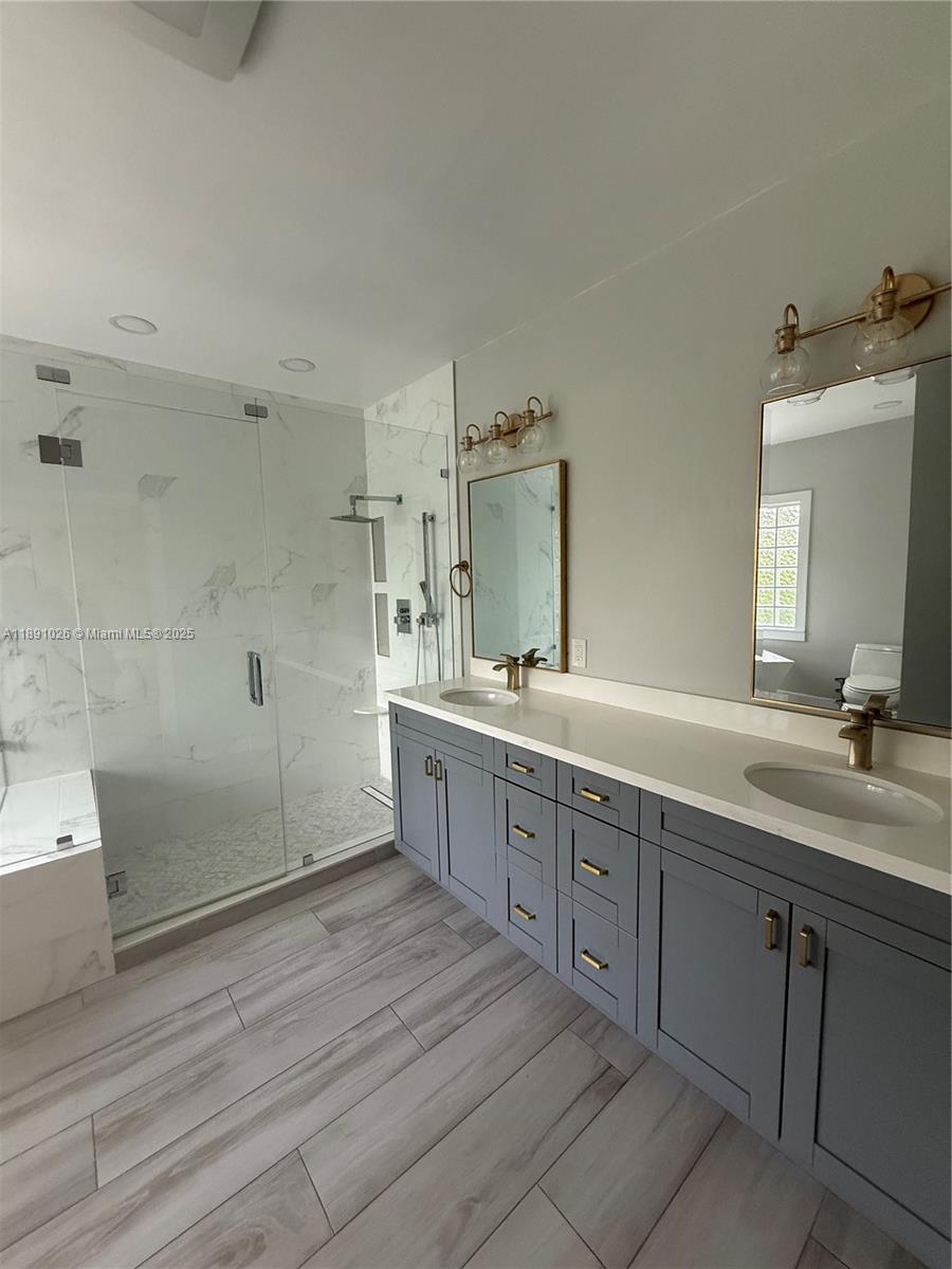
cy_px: 634
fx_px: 513
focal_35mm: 14
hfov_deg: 85.7
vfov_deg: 102.1
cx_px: 476
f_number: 2.2
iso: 200
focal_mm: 2.22
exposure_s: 1/99
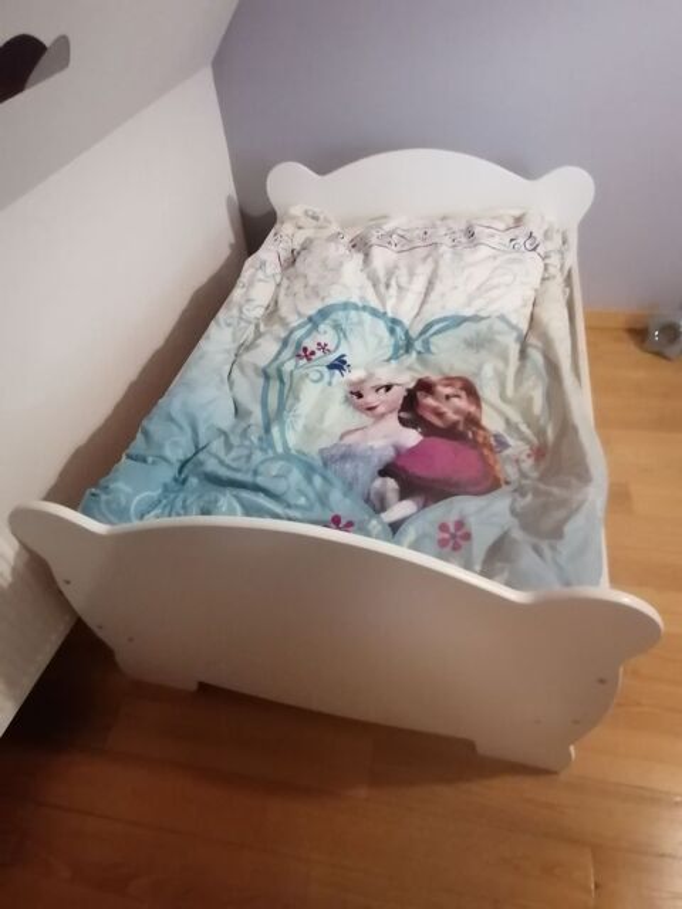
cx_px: 341
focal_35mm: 23
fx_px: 604
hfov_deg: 58.9
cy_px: 454
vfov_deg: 73.9
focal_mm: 2.7
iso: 1000
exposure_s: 1/16.7
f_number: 2.4
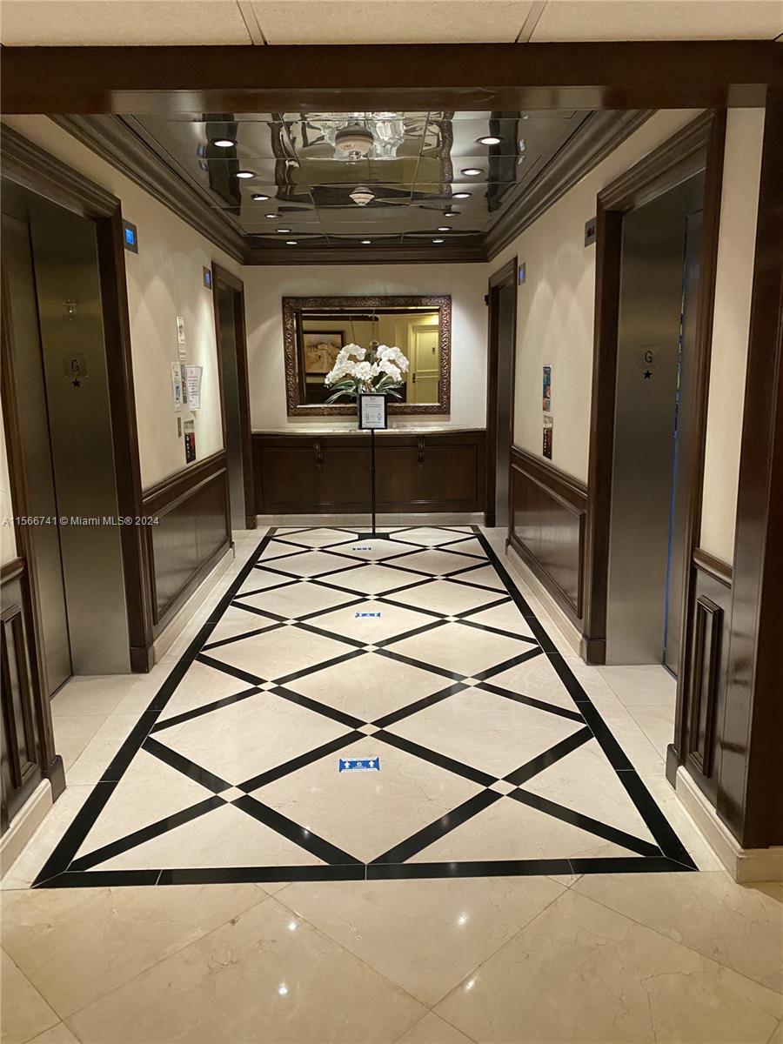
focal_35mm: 26
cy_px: 522
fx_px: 784
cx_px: 392
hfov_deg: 53.1
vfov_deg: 67.3
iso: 320
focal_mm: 4.25
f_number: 1.8
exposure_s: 1/60
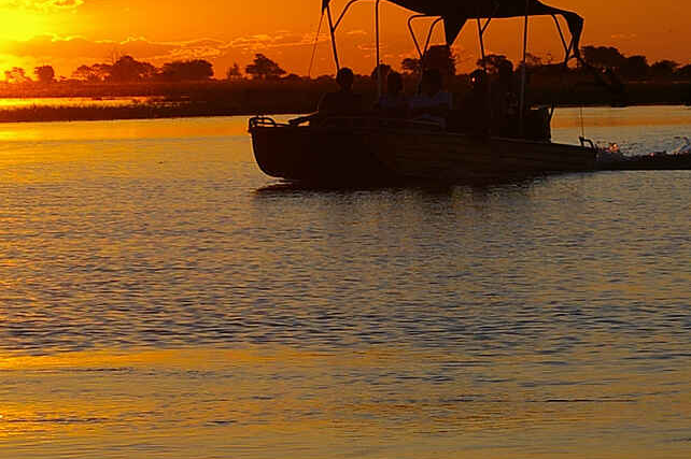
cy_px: 82
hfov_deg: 6.1
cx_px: 353
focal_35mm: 336
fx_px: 6454
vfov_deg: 4.1
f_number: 9.5
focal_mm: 75
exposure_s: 1/350
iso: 200
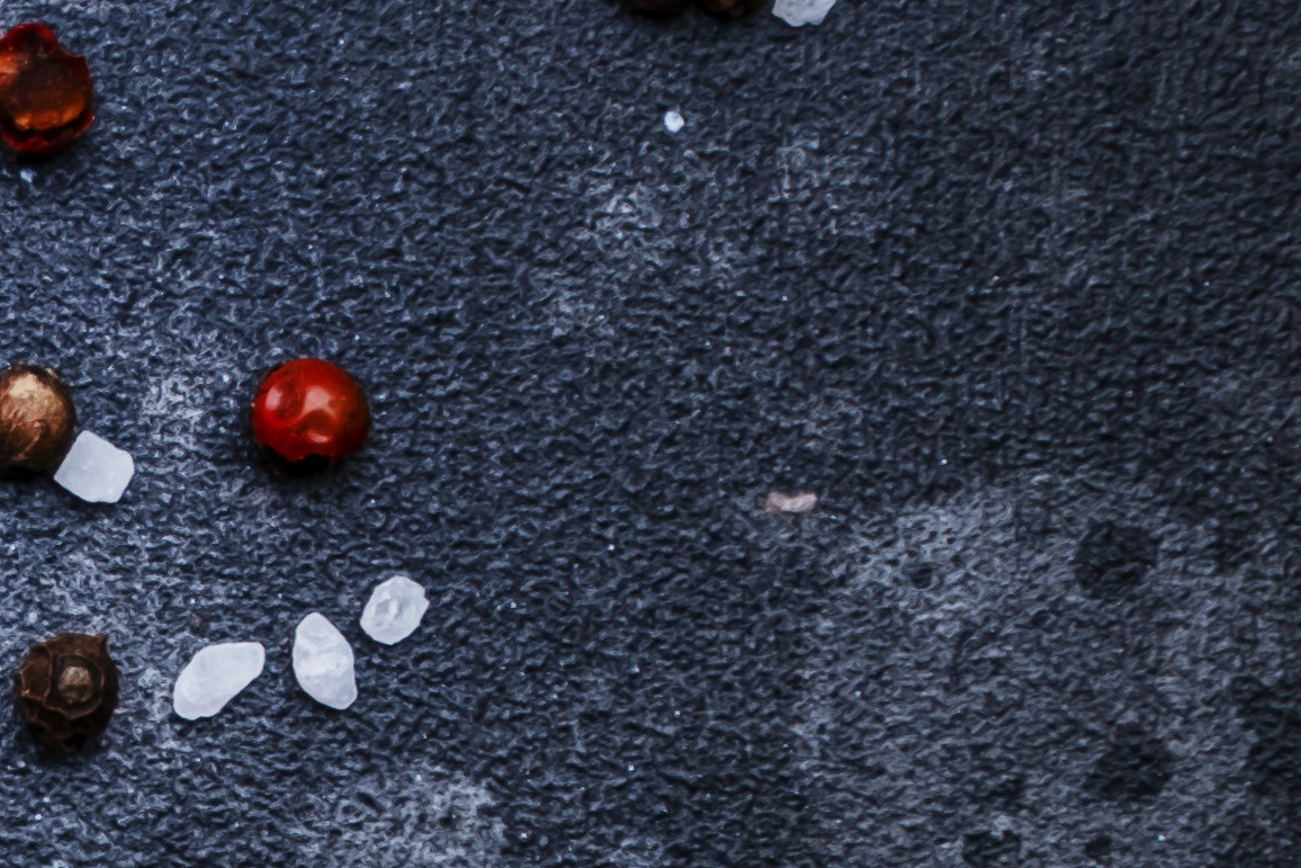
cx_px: -2173
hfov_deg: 3.7
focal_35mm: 545
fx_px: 19697
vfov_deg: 2.5
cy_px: 2196
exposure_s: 1/160
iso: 80
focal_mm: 67.5
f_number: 11
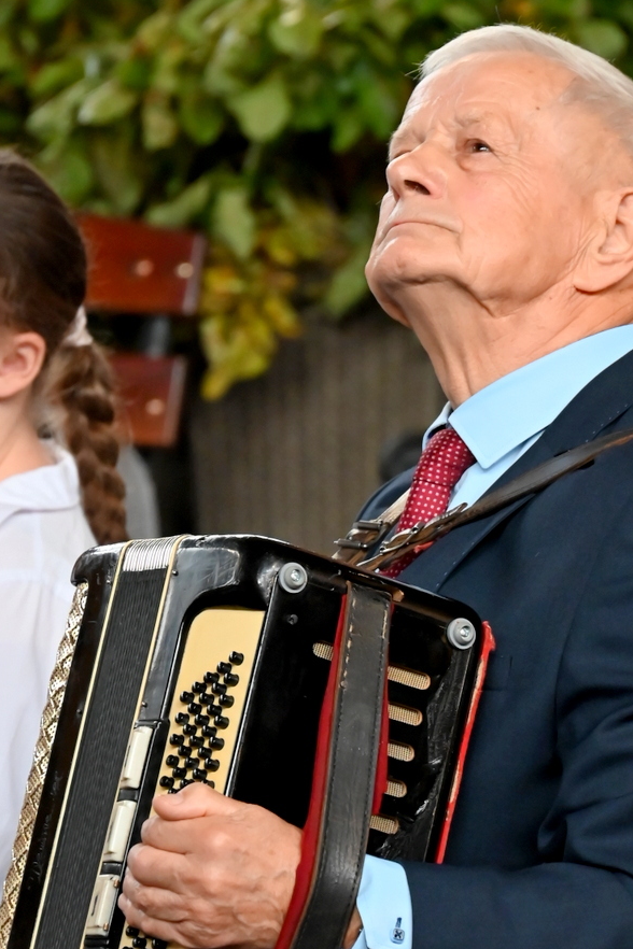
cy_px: 515
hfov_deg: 3.4
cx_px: 364
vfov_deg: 5.1
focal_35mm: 408
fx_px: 10760
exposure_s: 1/250
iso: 2800
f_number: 6.3
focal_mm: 200
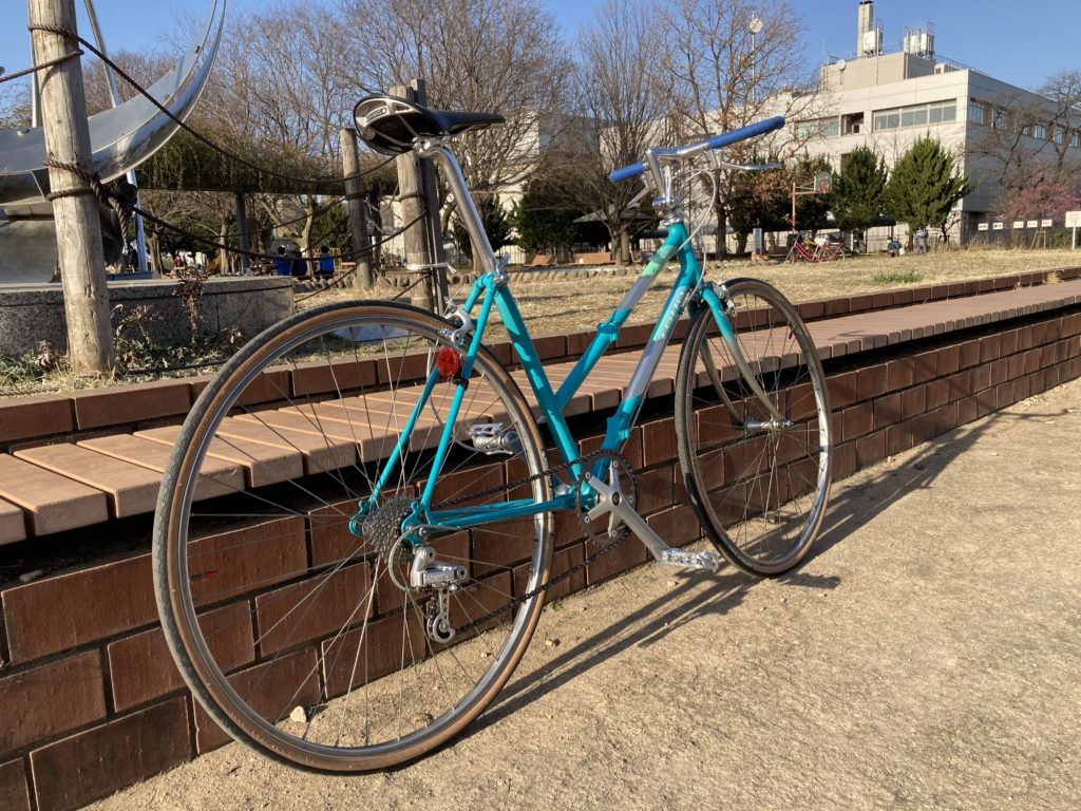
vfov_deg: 49.7
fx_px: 874
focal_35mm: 28
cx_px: 540
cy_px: 406
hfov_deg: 63.4
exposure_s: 1/960
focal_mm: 3.99
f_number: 1.8
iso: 20
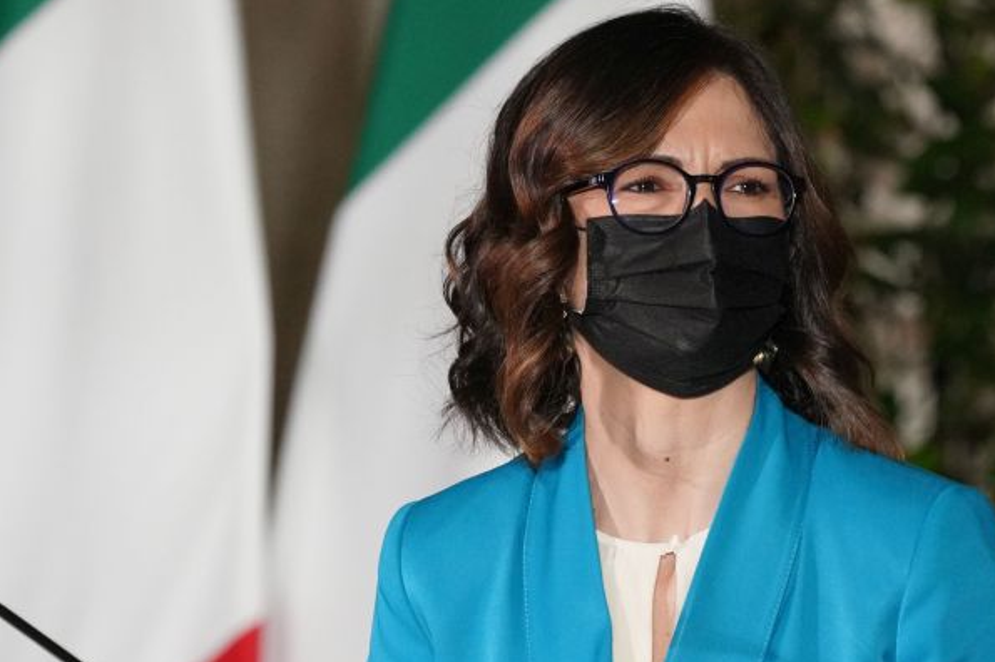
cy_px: 298
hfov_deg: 3.1
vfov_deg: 2.1
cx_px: 522
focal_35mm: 666
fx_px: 18397
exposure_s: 1/250
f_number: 7.1
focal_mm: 330
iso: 6400
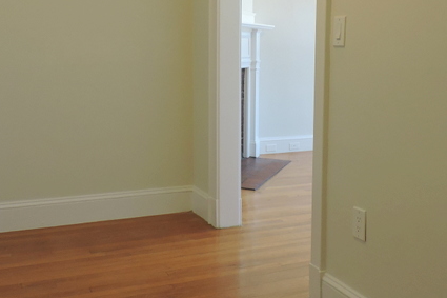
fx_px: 583
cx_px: 253
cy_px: 112
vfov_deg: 28.5
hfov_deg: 41.8
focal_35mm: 47
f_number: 3
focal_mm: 4.3
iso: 200
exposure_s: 1/30
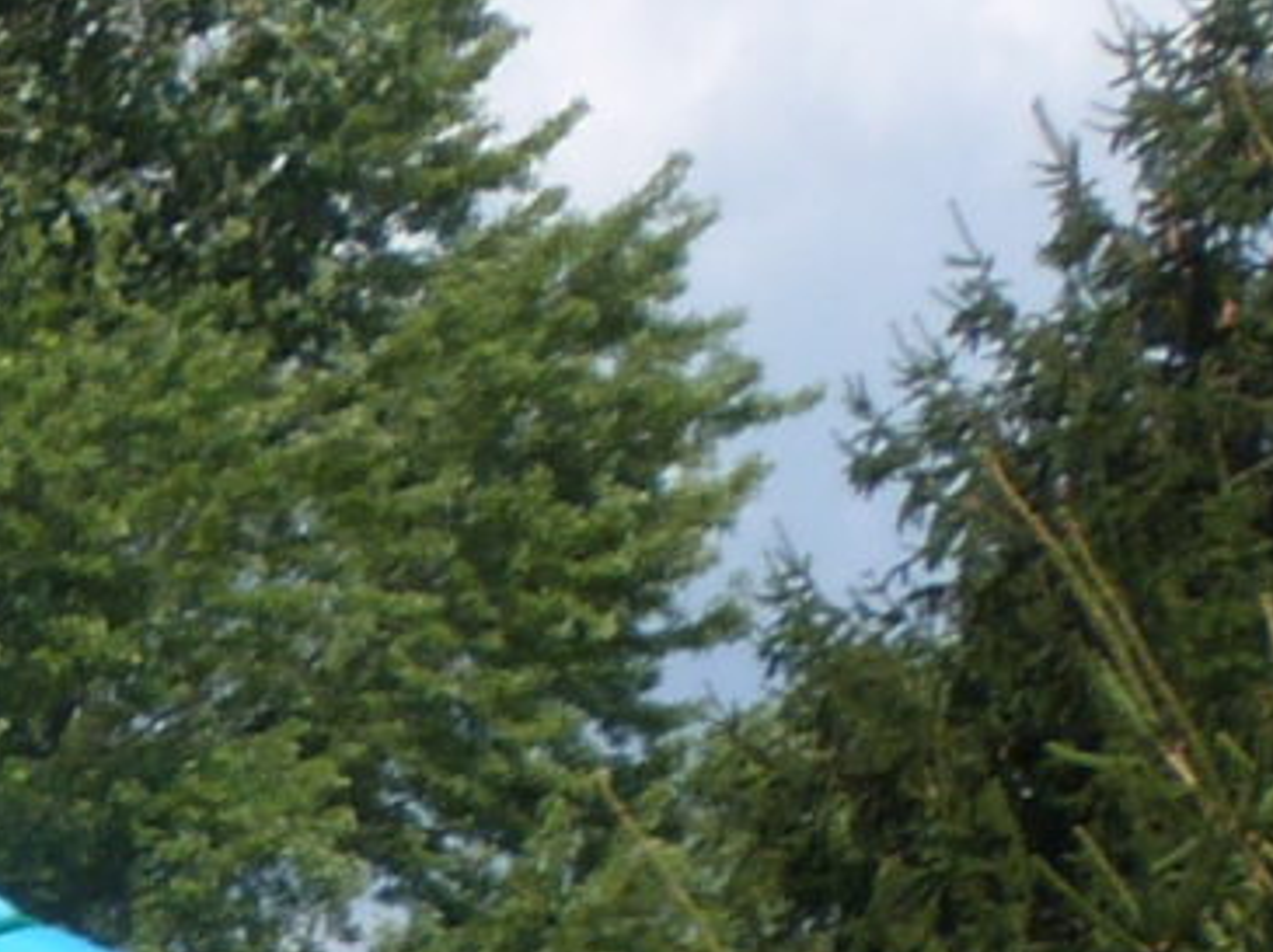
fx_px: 11352
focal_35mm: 309
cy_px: 2755
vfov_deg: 4.6
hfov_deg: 6.0
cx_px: -2368
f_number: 5
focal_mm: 7.9
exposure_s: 1/640
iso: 100
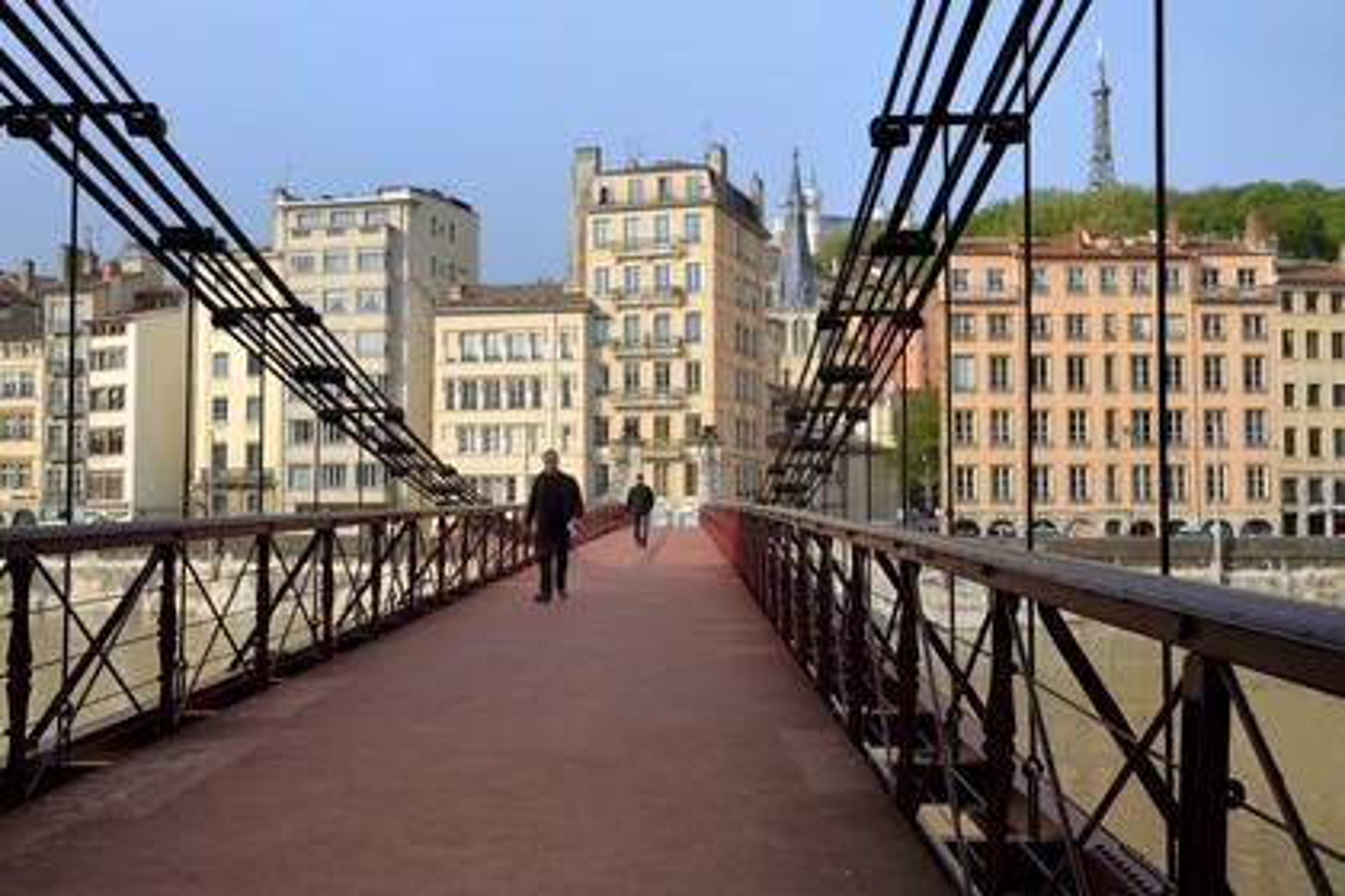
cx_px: 672
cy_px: 448
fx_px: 1345
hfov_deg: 53.1
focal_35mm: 36
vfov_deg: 36.9
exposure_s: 1/200
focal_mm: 36
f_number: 11
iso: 200
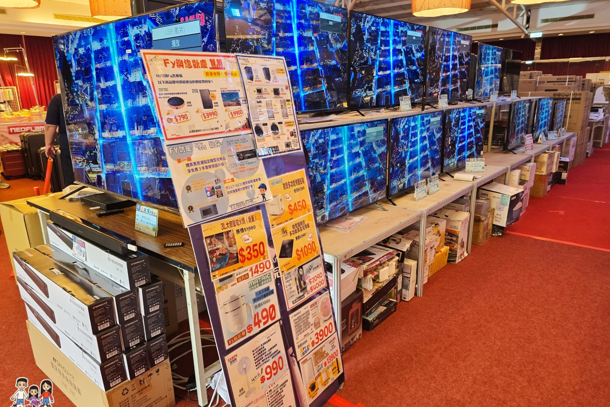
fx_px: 407
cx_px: 306
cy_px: 209
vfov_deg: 53.1
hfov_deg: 73.8
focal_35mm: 24
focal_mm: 6.3
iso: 125
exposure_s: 1/53
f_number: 1.7
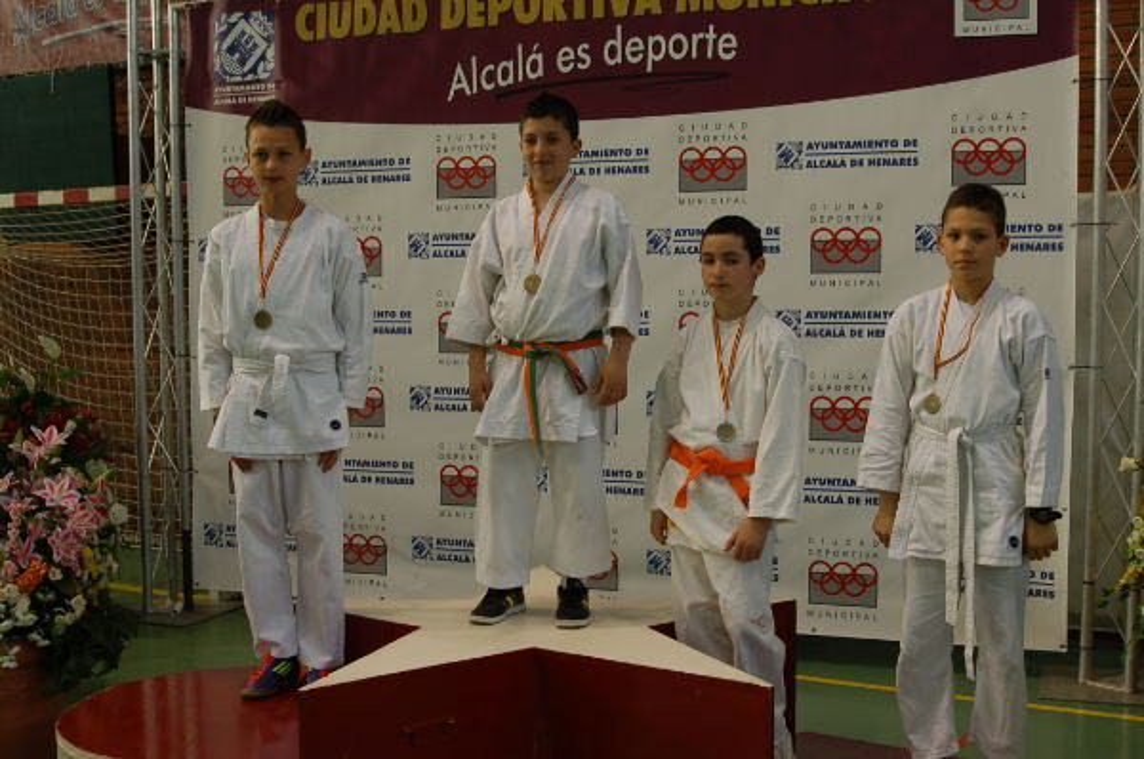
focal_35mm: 46
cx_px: 572
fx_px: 1475
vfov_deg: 28.8
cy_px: 380
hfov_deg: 42.4
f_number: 4
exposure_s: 1/60
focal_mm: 31
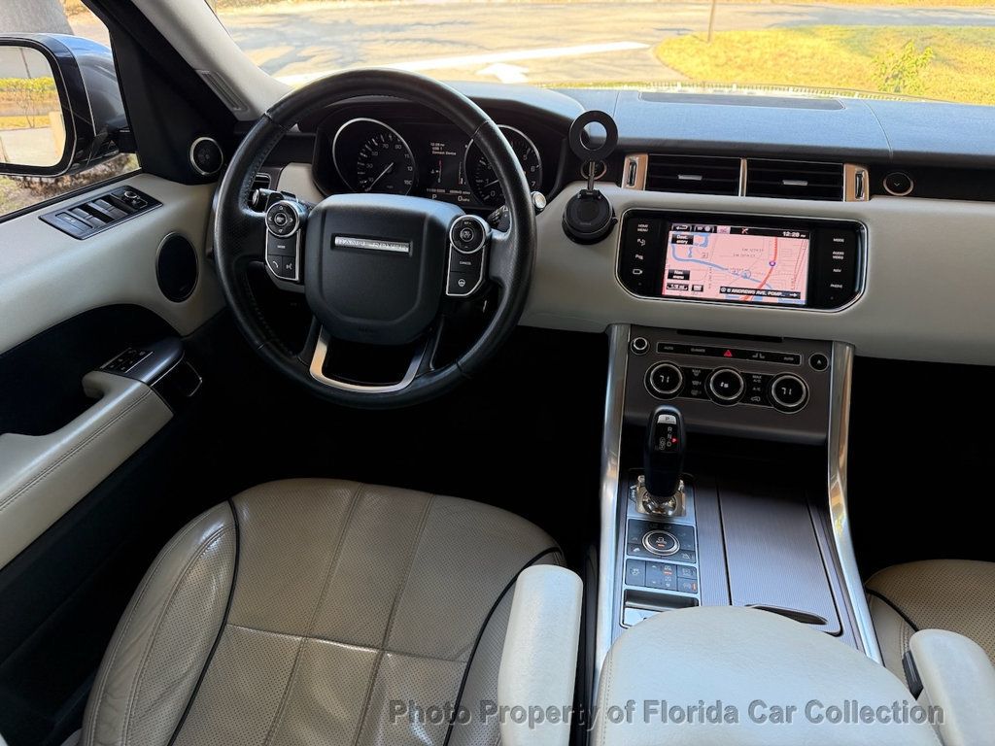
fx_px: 690
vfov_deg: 56.8
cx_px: 498
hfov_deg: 71.6
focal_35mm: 24
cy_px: 373
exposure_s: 1/118
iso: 200
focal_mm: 6.76
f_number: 1.78
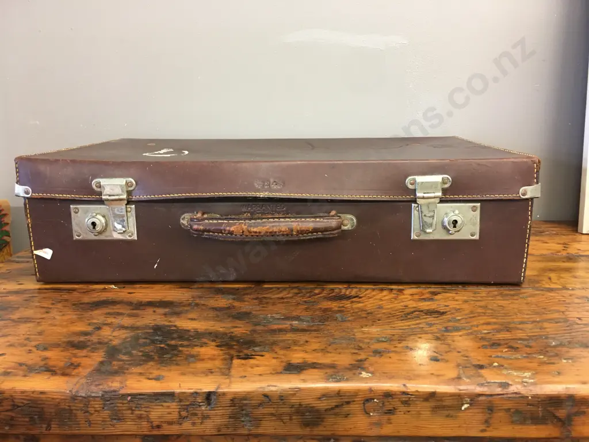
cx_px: 294
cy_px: 221
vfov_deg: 48.2
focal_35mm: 29
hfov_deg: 61.7
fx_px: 493
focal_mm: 4.15
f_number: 2.2
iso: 100
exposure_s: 1/17
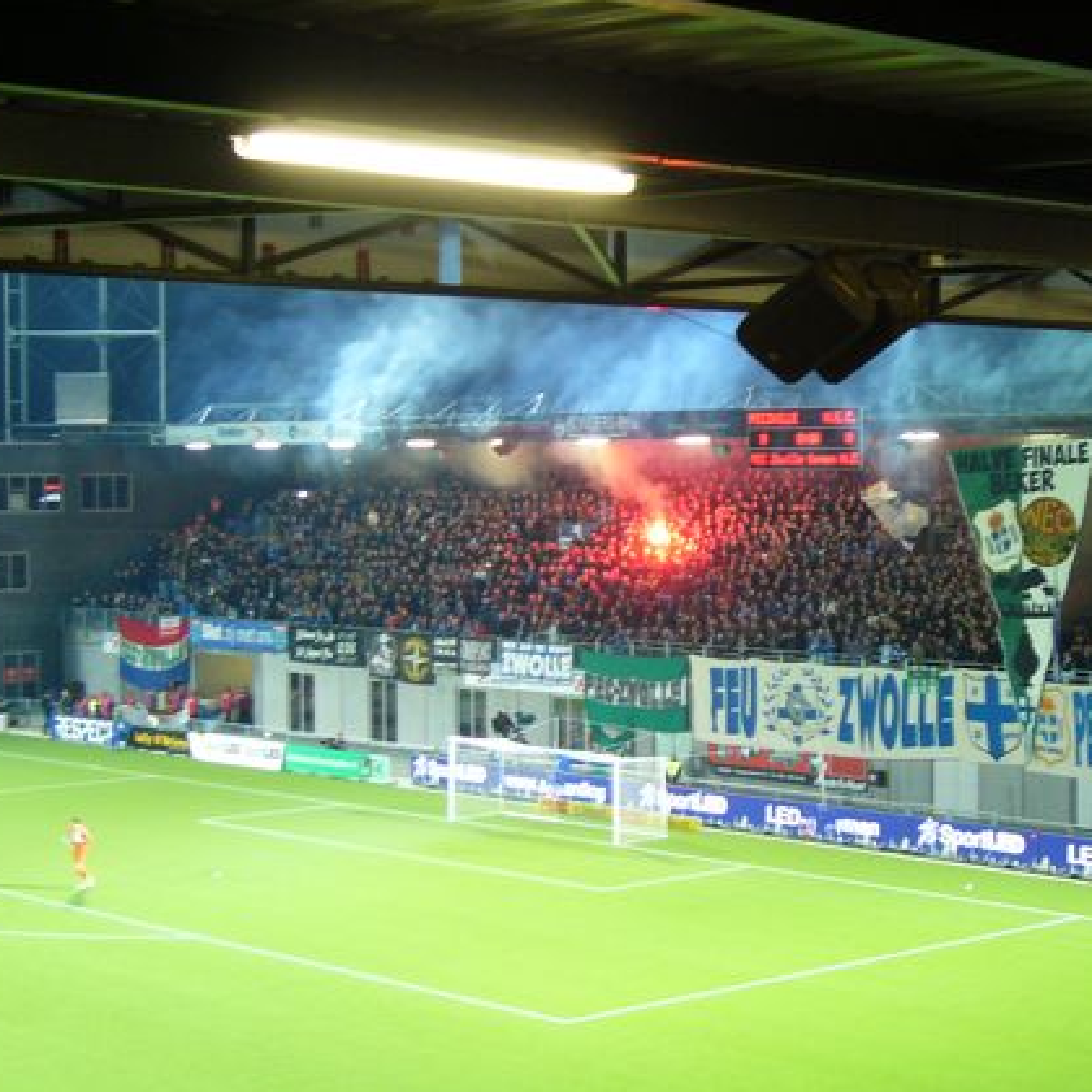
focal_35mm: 72
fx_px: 2570
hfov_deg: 23.9
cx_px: 660
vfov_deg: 24.0
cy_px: 547
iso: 200
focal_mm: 10
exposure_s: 1/8
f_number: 3.7
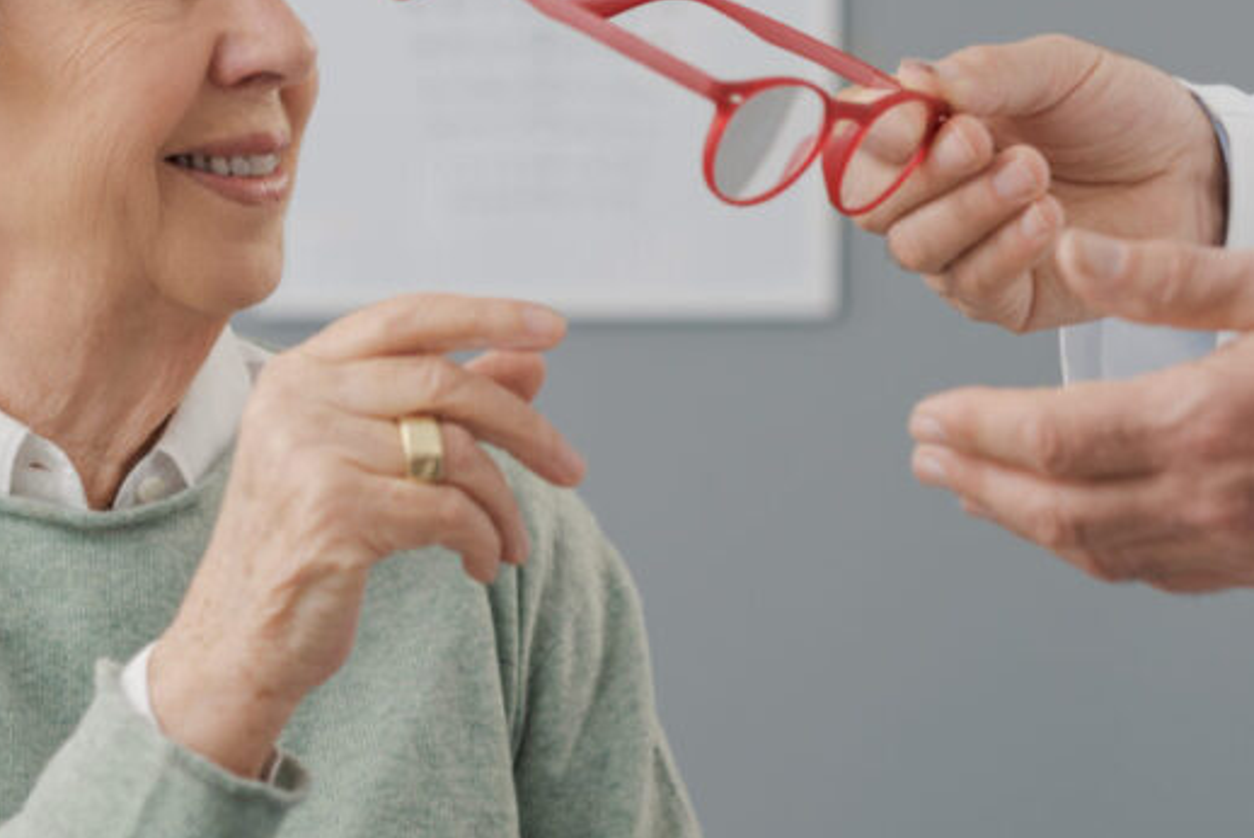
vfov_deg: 8.2
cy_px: 196
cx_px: 533
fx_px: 5855
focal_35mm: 168
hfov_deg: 12.2
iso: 100
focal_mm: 85
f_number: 4
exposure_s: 1/125
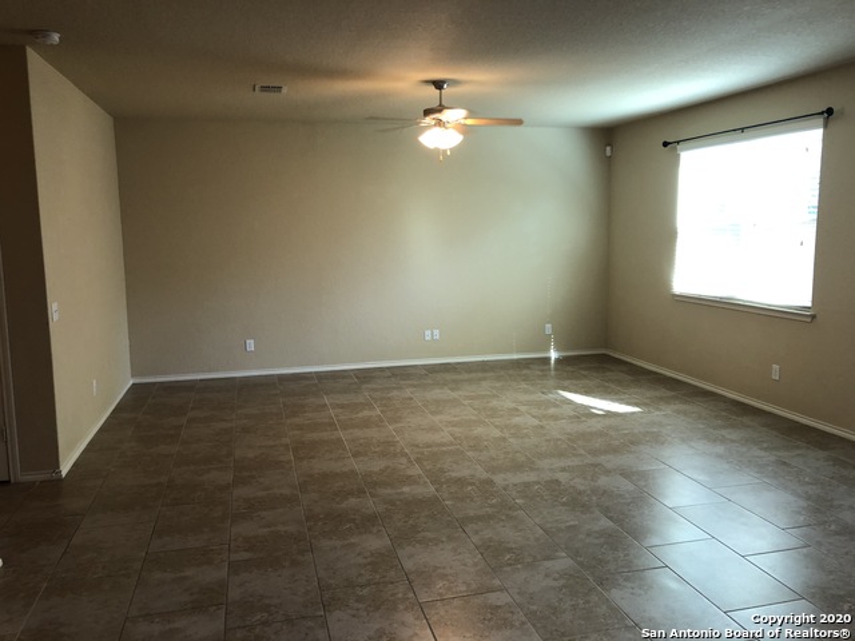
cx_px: 428
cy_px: 320
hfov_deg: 63.4
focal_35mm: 28
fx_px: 692
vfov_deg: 49.7
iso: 40
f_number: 1.8
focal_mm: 3.99
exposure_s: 1/24
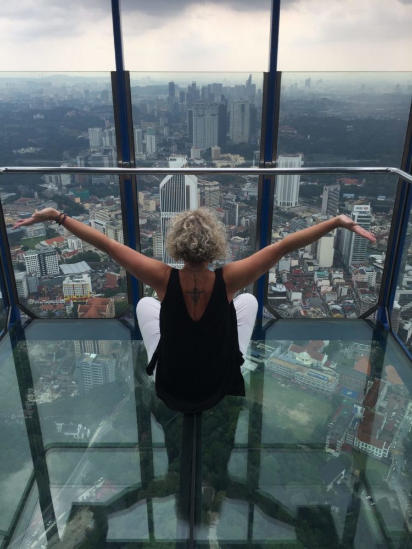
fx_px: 460
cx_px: 206
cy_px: 274
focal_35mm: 29
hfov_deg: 48.2
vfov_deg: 61.7
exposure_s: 1/791
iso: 32
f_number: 2.2
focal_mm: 4.15
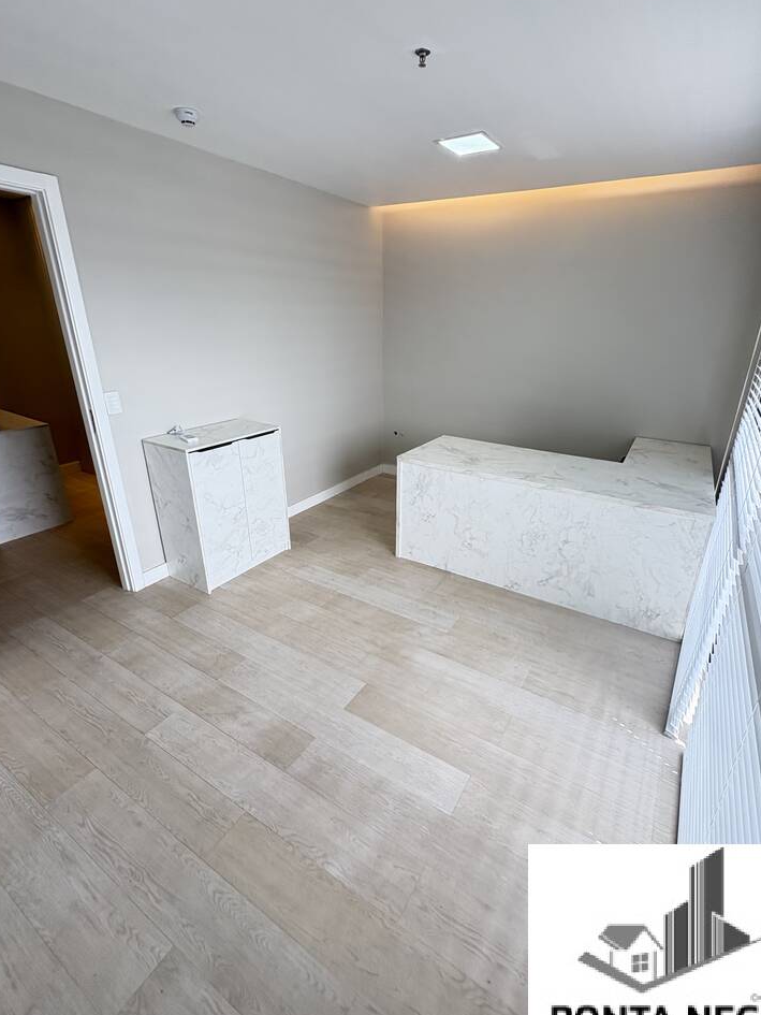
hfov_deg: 78.0
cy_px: 494
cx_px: 408
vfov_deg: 94.5
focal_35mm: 16
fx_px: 469
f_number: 2.2
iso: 100
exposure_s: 1/134
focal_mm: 2.22
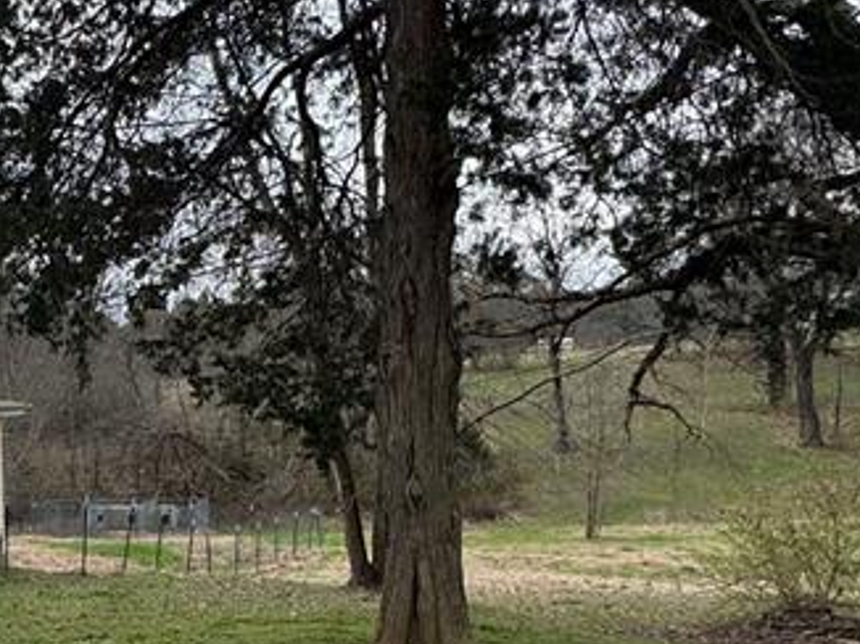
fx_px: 1092
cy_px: 533
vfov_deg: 31.8
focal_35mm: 44
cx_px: -222
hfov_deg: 33.2
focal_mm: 2.22
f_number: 2.2
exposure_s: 1/1160
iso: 50
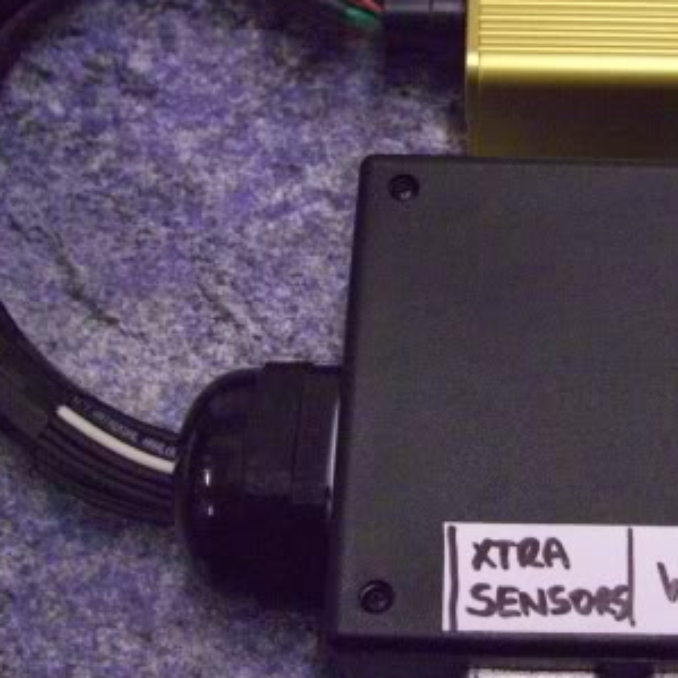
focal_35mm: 72
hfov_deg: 23.4
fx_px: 1595
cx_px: 592
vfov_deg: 23.9
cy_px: 265
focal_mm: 7.9
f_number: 2.8
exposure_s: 1/50
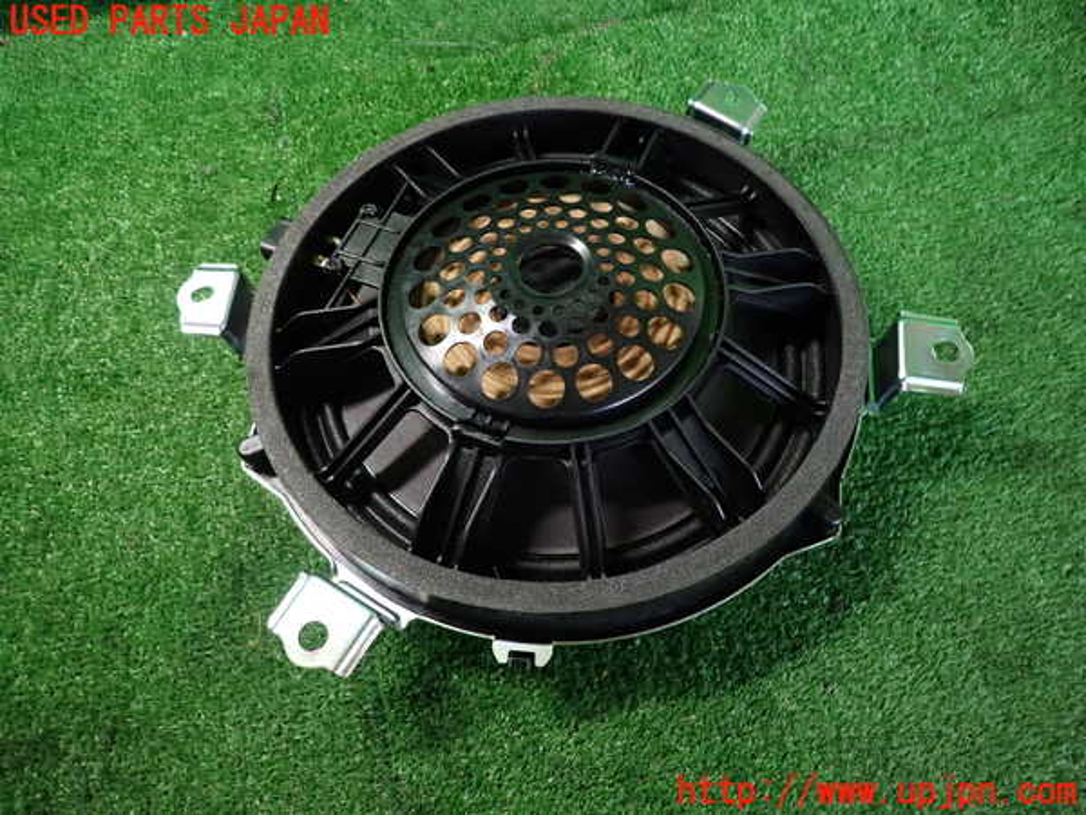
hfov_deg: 69.4
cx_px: 543
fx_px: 784
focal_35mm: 25
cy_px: 408
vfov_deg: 54.9
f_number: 2
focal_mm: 4.5
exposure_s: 1/30
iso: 320
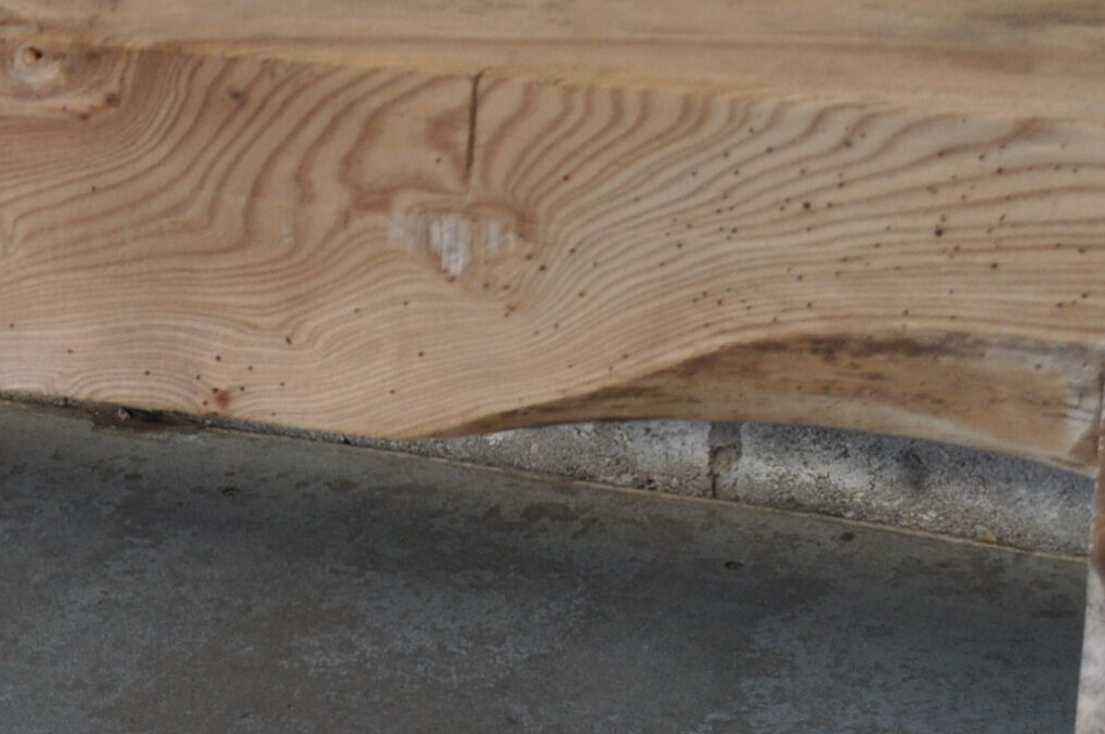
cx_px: -268
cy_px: 834
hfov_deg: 15.9
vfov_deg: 10.9
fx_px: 3770
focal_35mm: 123
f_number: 4.5
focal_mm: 26
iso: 400
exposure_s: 1/80
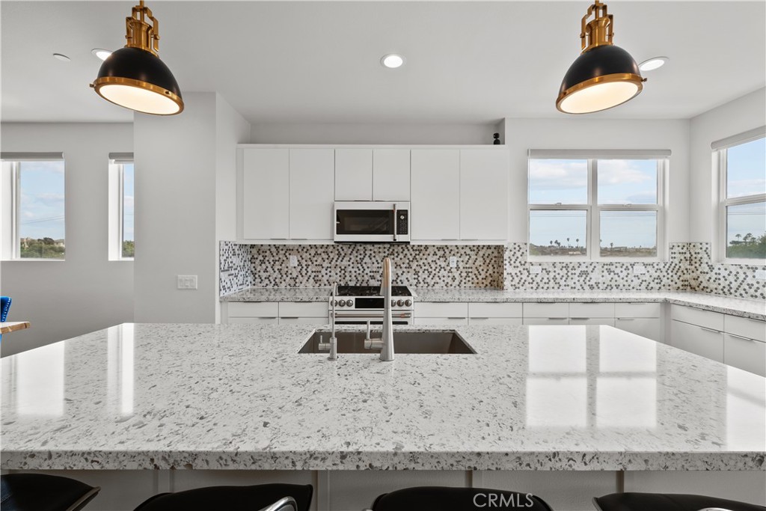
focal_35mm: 14
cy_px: 256
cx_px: 383
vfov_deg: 81.2
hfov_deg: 104.2
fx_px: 298
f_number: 9
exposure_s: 1/20
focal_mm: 14
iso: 250
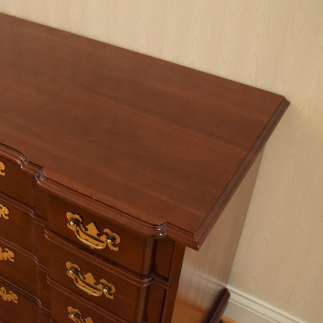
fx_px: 549
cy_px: 143
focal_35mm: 52
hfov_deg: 31.8
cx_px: 60
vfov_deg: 32.8
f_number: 4
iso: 3200
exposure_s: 1/60
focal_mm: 24
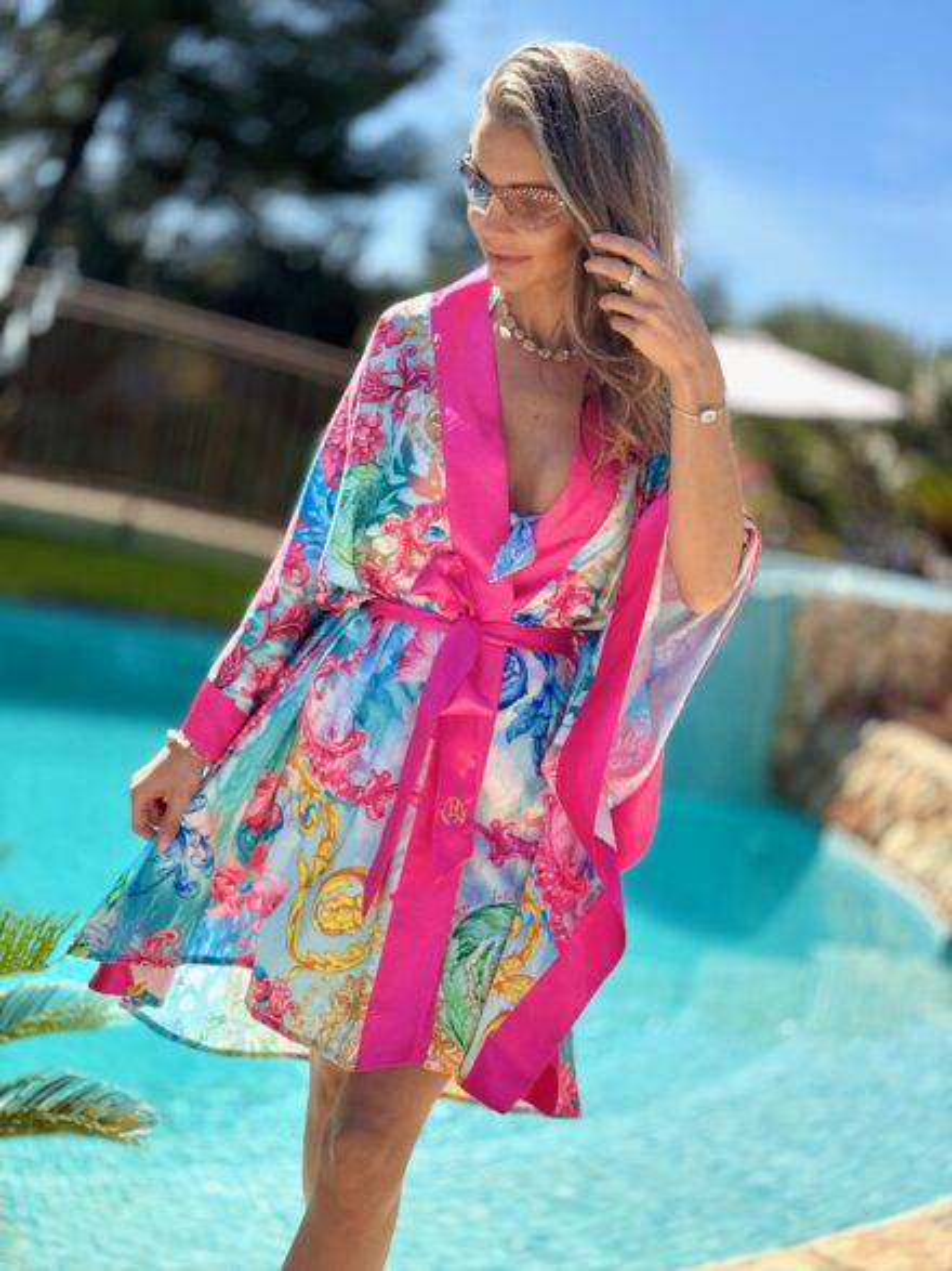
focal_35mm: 48
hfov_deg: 30.3
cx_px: 476
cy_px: 636
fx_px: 1761
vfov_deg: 39.7
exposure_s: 1/2833
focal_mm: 6.76
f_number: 1.78
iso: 64
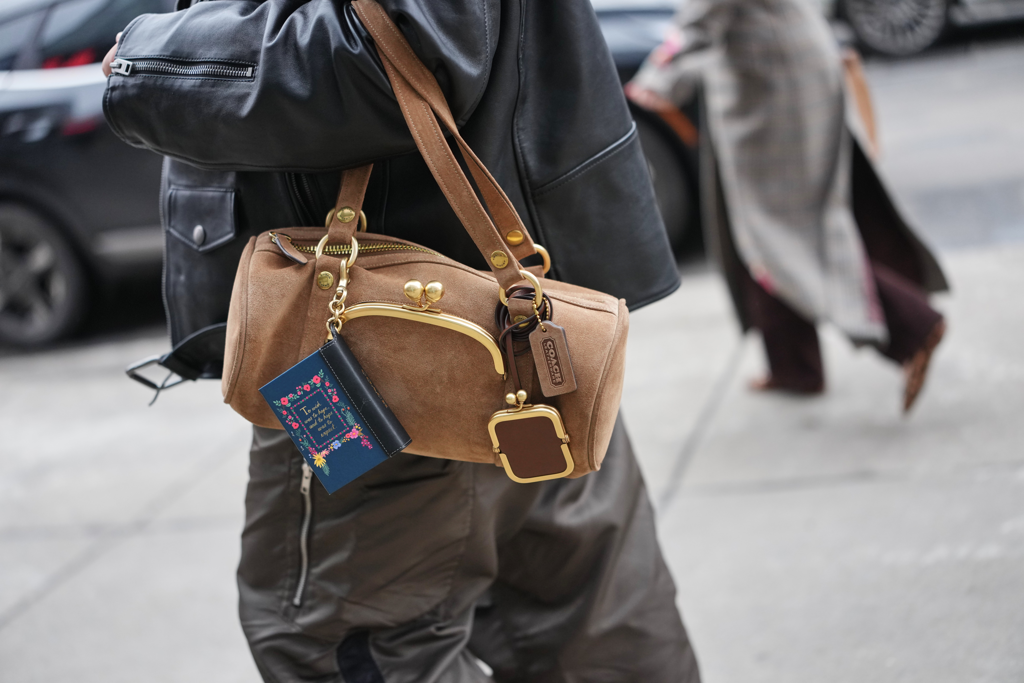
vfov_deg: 27.0
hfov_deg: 39.6
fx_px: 1422
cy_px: 342
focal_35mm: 50
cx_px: 512
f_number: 2
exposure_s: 1/1000
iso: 1600
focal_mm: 50
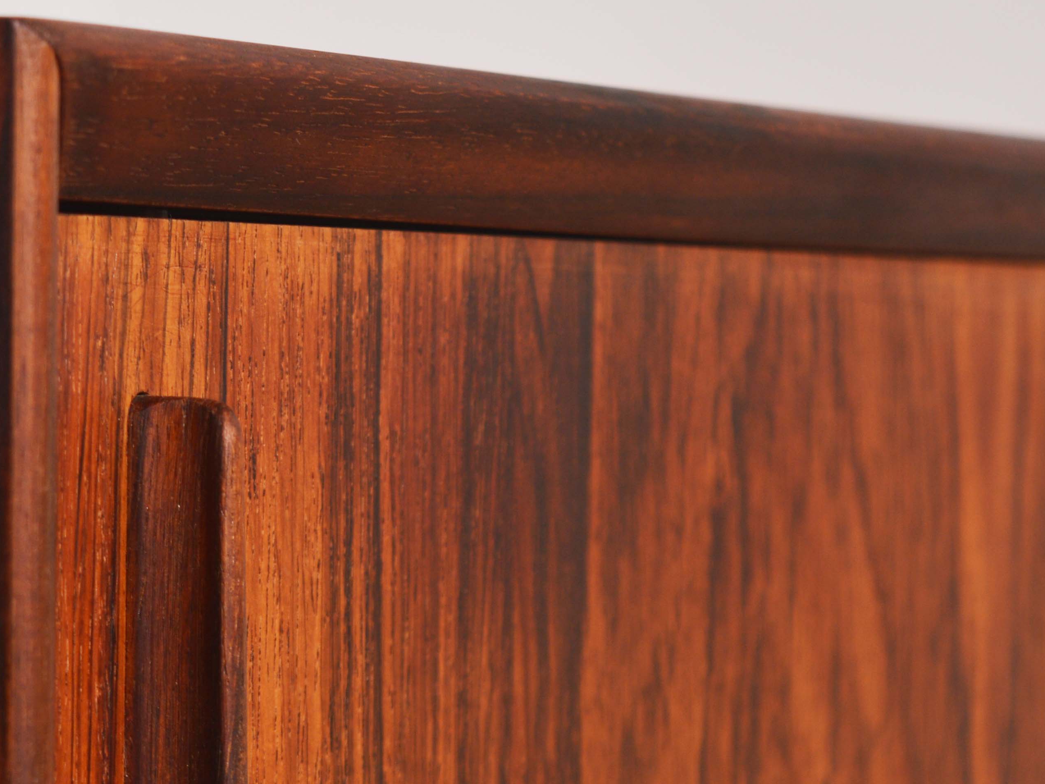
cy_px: 542
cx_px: 162
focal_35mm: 187
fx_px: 5649
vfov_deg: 7.9
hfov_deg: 10.5
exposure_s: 1/80
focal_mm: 55
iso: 100
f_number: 5.6
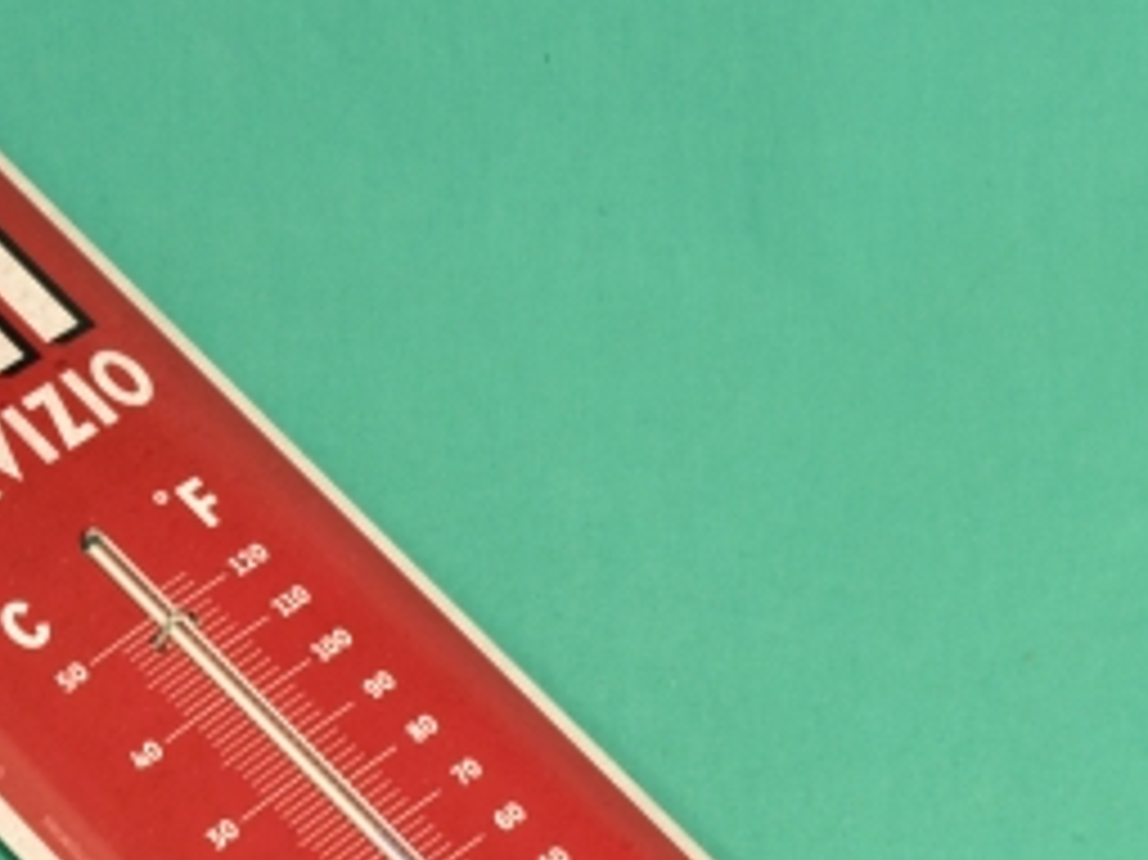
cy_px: 635
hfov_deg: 12.1
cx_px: 207
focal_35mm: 163
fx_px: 5403
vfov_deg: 9.1
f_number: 13
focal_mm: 48
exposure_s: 1/80
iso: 1400
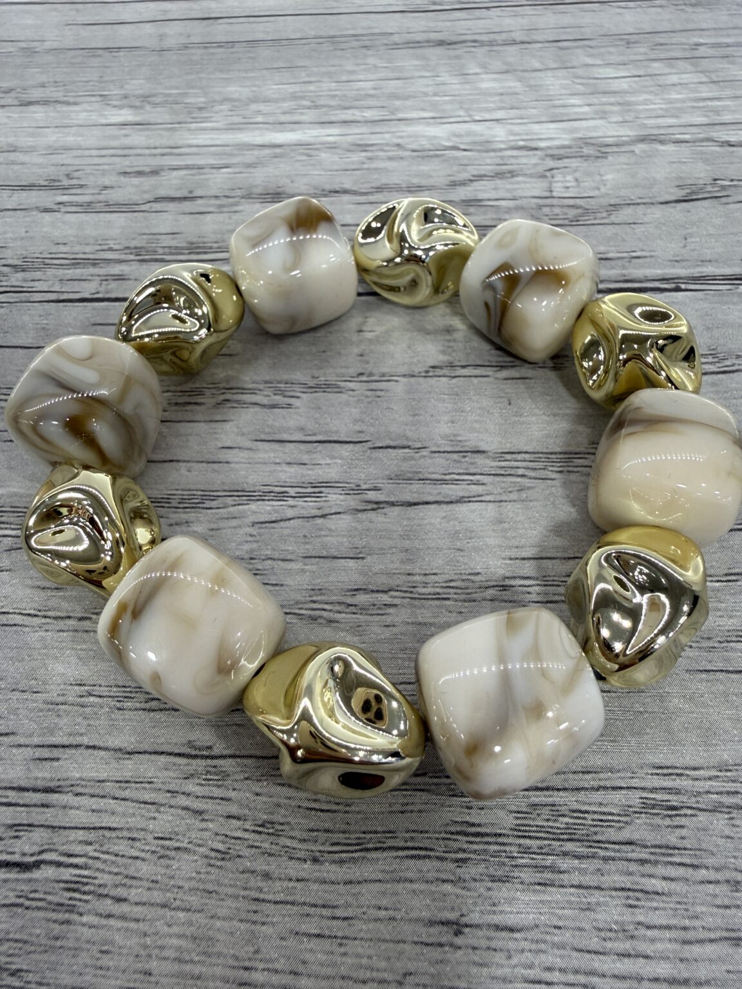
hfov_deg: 56.8
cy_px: 494
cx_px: 371
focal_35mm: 24
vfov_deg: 71.6
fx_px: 686
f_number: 2.2
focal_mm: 2.22
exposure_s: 1/100
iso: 100
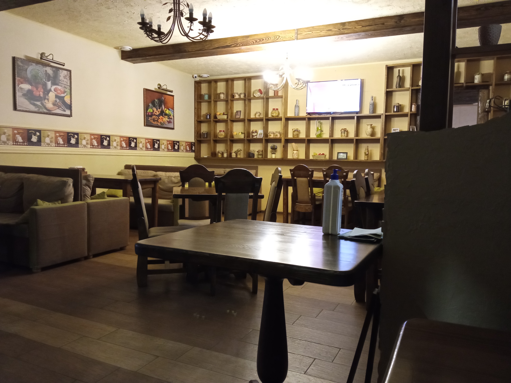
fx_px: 399
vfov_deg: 51.4
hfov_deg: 65.3
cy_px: 192
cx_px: 256
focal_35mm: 27
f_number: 2.2
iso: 1609
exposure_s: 1/20
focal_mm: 3.79
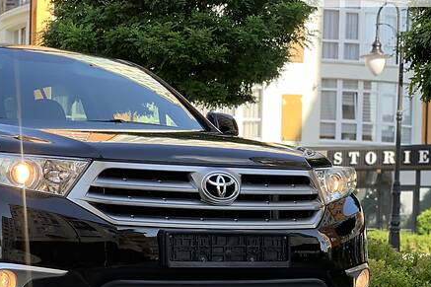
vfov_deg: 13.7
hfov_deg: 20.3
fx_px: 1185
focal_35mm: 99
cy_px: 249
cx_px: 65
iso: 16
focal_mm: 6
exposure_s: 1/126
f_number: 2.4
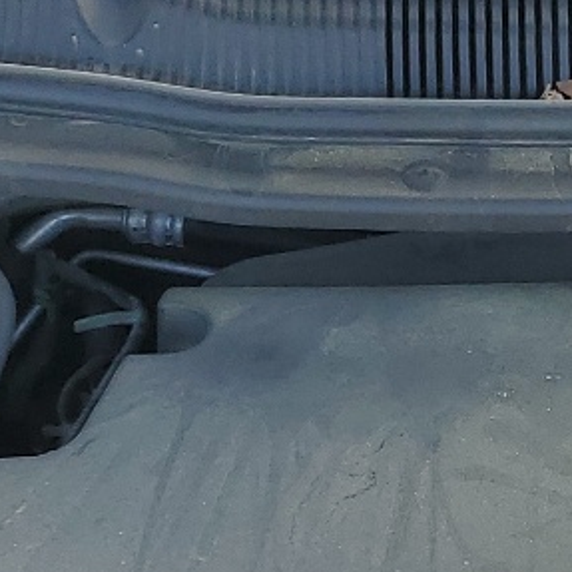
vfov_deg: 13.6
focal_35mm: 128
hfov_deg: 13.3
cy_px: 331
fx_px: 2393
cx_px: 652
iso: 50
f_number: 1.5
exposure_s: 1/625
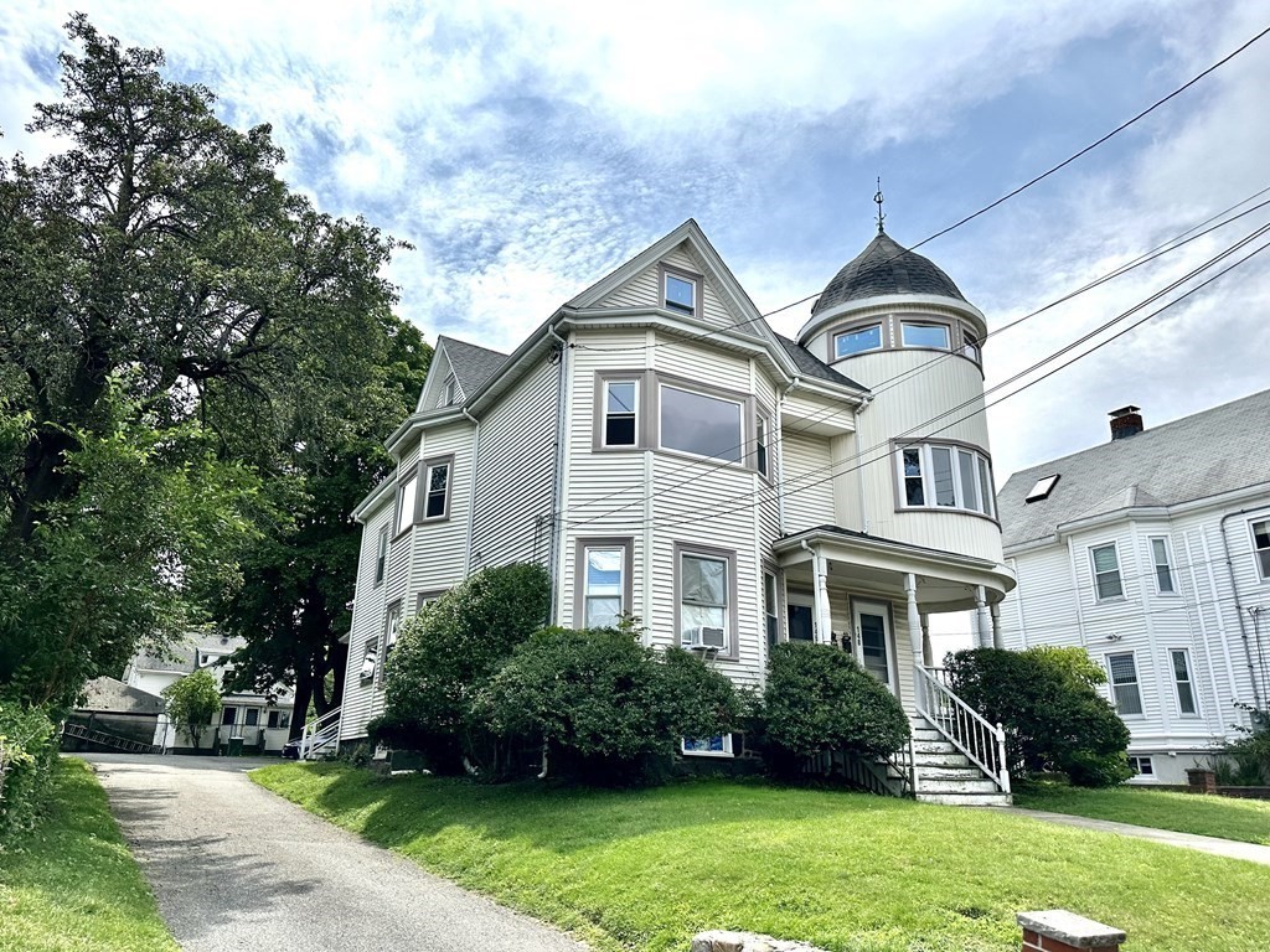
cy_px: 476
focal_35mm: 24
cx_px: 635
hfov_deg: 71.6
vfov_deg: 56.8
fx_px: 881
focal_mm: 6.86
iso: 80
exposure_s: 1/8929
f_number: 1.78
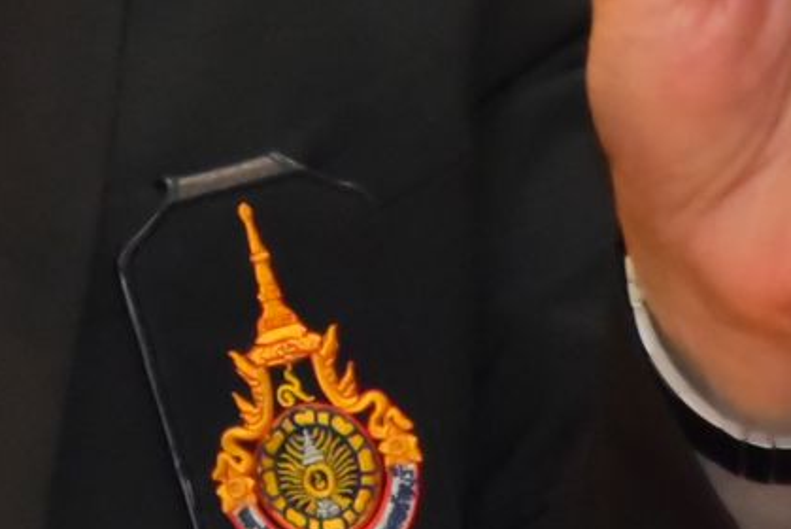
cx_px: -247
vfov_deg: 1.2
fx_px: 26230
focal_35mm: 1193
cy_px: -332
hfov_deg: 1.7
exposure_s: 1/200
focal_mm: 200
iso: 8000
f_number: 5.6
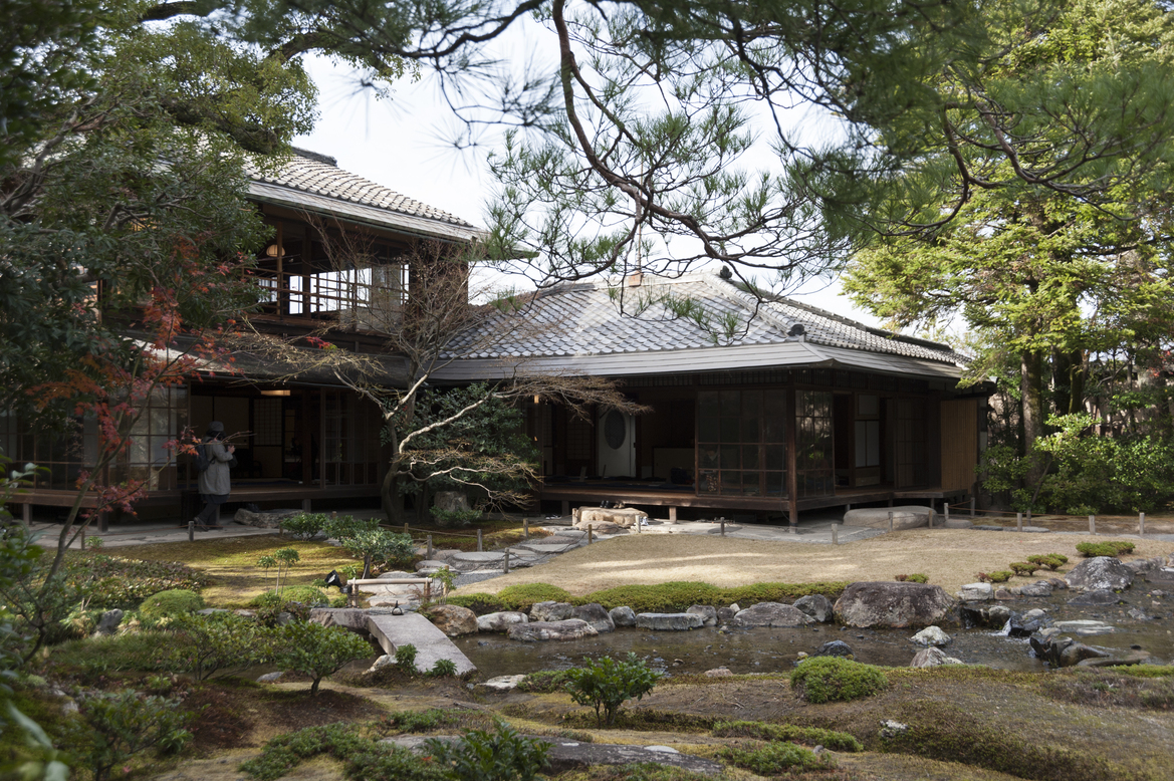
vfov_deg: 36.8
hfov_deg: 53.2
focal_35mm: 36
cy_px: 394
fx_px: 1173
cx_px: 572
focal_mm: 35
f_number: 7.1
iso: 400
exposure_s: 1/320
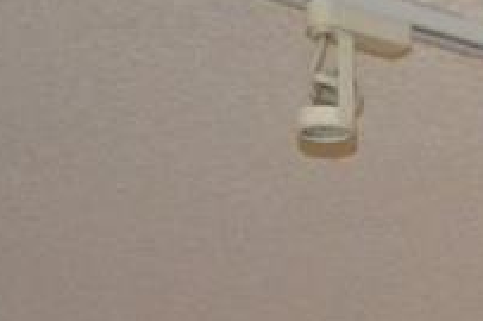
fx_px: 2855
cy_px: 1144
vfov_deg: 5.8
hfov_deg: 9.0
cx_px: 1011
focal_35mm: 213
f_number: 3.5
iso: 3200
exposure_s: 1/60
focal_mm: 18
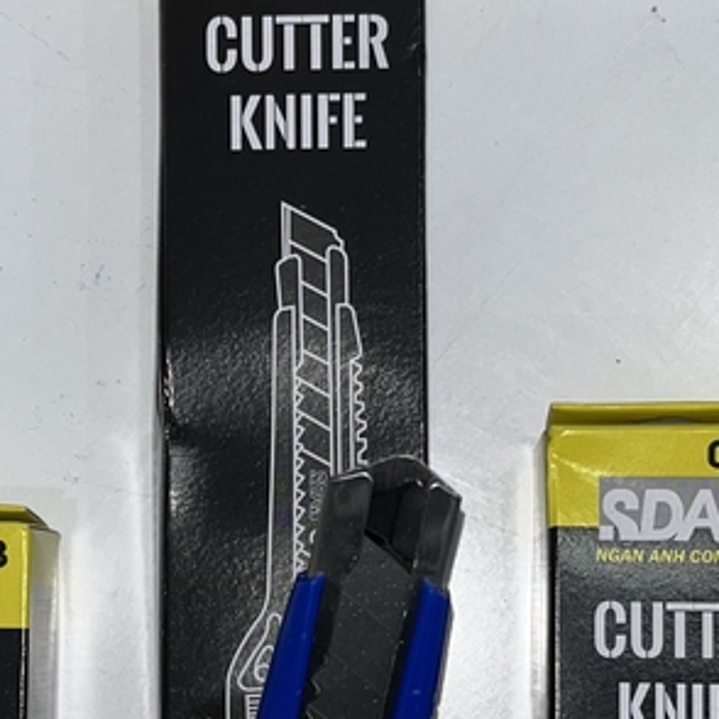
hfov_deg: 21.6
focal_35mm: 80
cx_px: 318
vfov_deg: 21.4
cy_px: 555
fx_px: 1880
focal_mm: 5.1
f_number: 1.6
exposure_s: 1/66
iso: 32
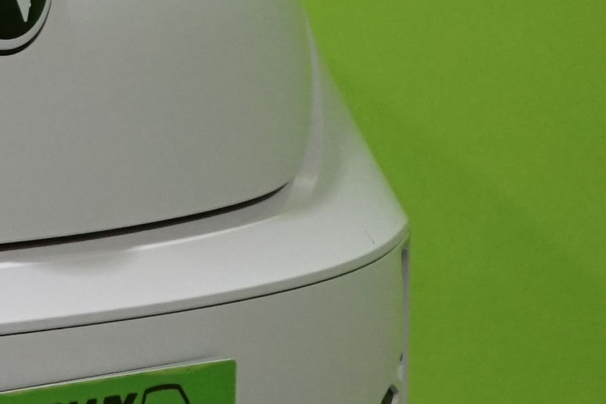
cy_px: -27
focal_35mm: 307
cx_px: -1177
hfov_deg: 6.2
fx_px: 5166
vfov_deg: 4.5
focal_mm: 49
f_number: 4.5
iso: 2000
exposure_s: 1/160
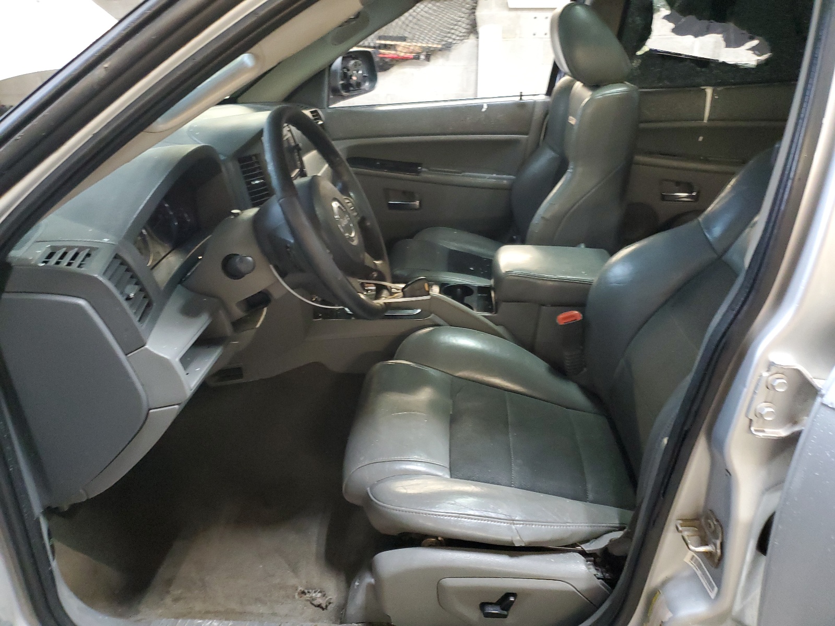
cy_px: 313
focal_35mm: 26
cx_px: 418
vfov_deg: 53.1
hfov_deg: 67.3
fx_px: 627
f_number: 1.5
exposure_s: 1/60.2
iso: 421
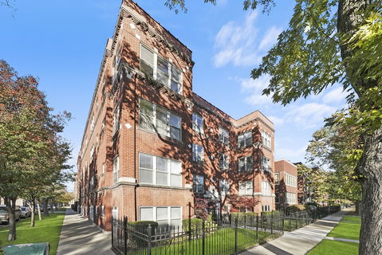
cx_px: 191
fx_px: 127
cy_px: 128
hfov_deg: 112.6
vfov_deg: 90.1
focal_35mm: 12
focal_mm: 12
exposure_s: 1/100
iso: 800
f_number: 11
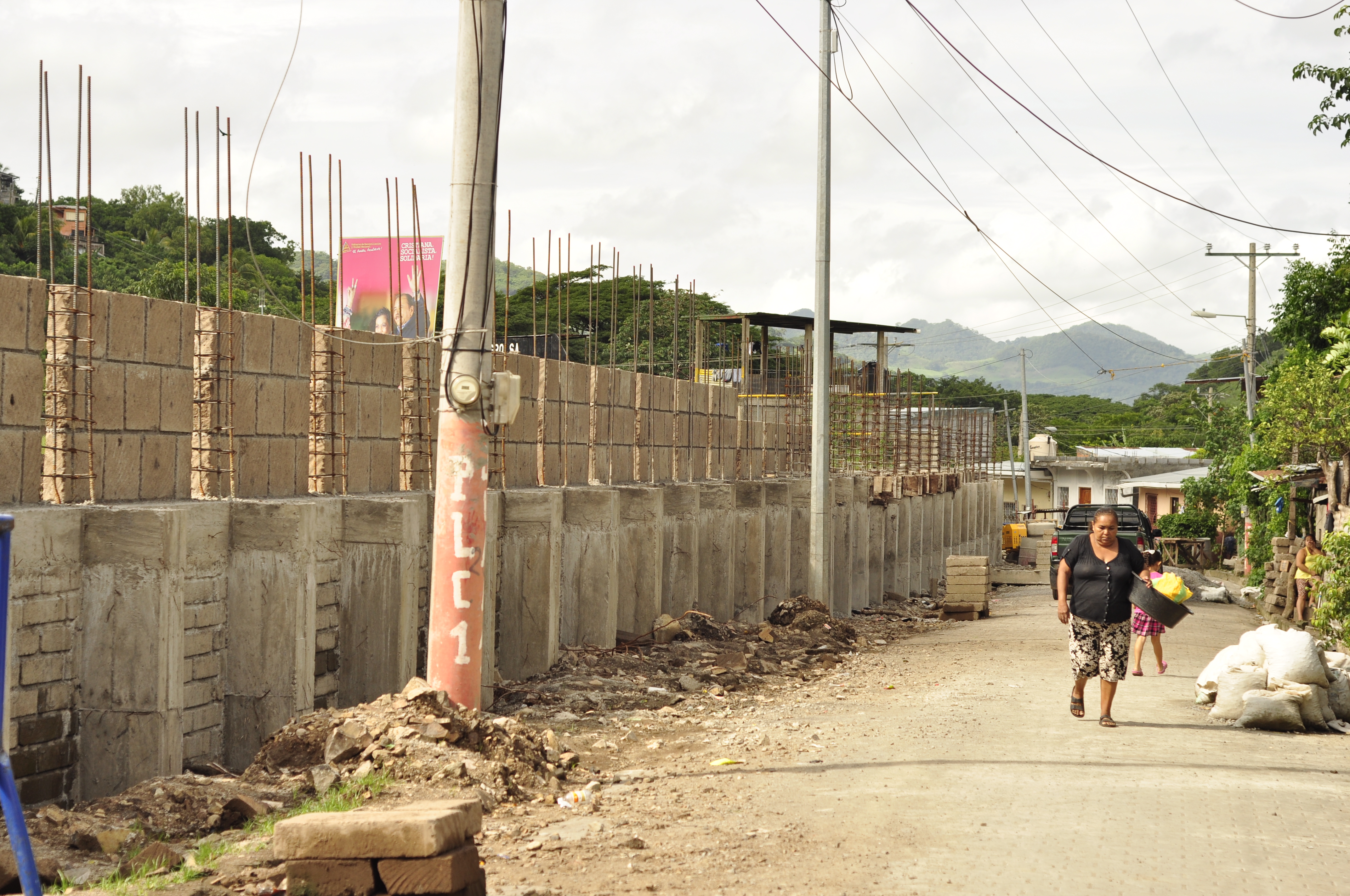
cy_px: 448
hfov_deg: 27.0
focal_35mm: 75
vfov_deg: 18.1
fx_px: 2809
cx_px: 675
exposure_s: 1/800
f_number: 4.5
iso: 200
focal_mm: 50
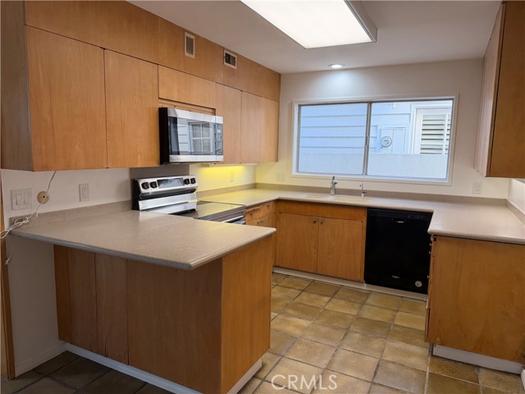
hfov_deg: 71.6
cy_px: 197
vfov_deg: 56.8
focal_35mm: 24
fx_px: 364
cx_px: 262
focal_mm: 6.76
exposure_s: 1/120
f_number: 1.78
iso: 100
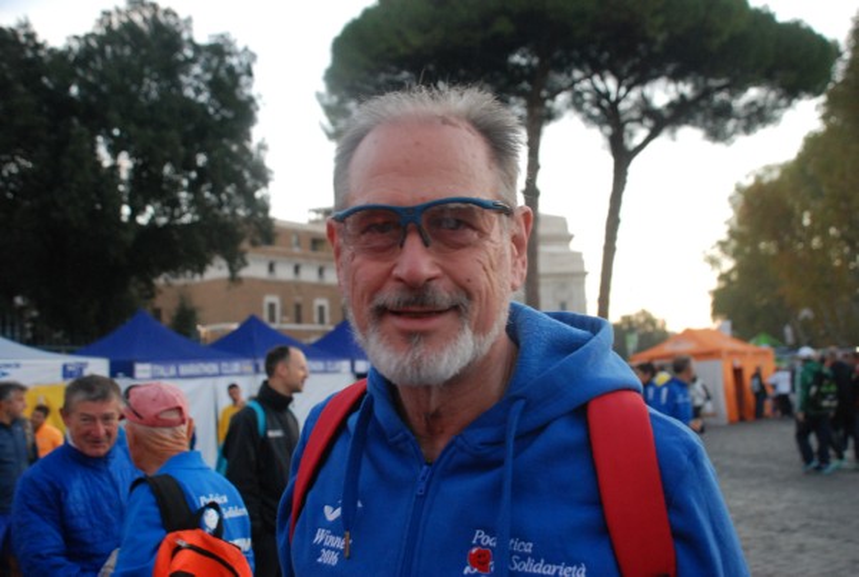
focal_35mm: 42
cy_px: 288
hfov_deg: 46.3
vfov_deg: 32.0
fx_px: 1004
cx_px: 430
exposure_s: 1/160
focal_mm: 28
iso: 1000
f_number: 4
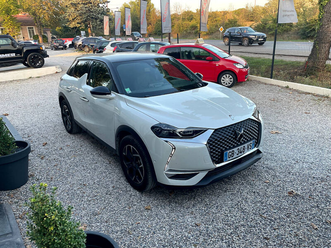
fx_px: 249
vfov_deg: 53.1
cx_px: 166
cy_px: 124
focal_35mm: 26
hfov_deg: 67.3
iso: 32
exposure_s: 1/136
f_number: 1.6
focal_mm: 4.2
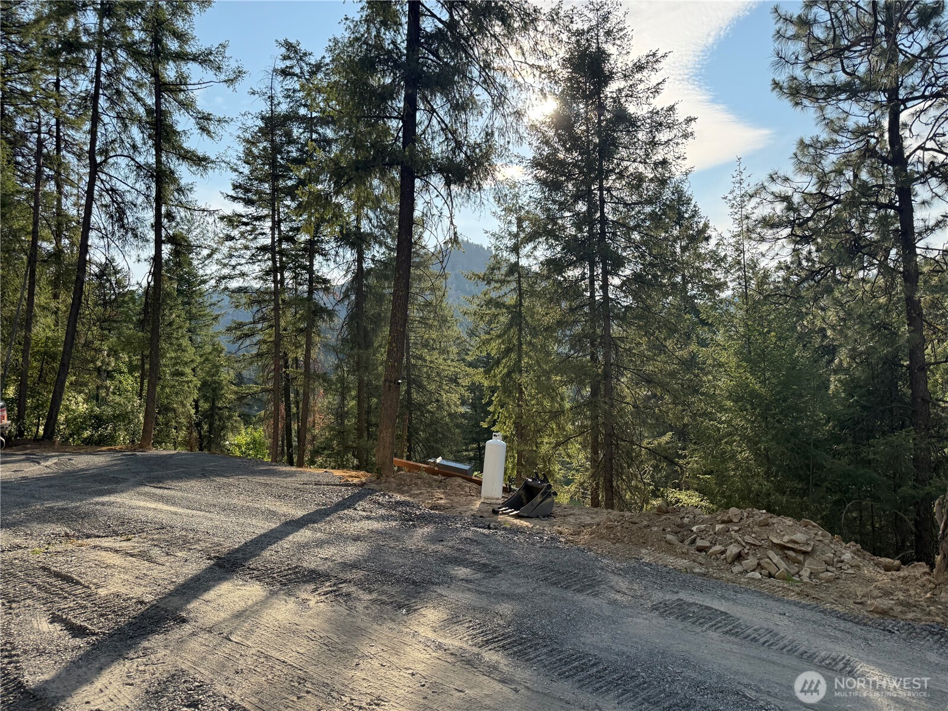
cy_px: 356
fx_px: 657
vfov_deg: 56.8
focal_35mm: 24
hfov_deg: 71.6
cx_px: 474
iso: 100
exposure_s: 1/2907
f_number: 1.78
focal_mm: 6.76
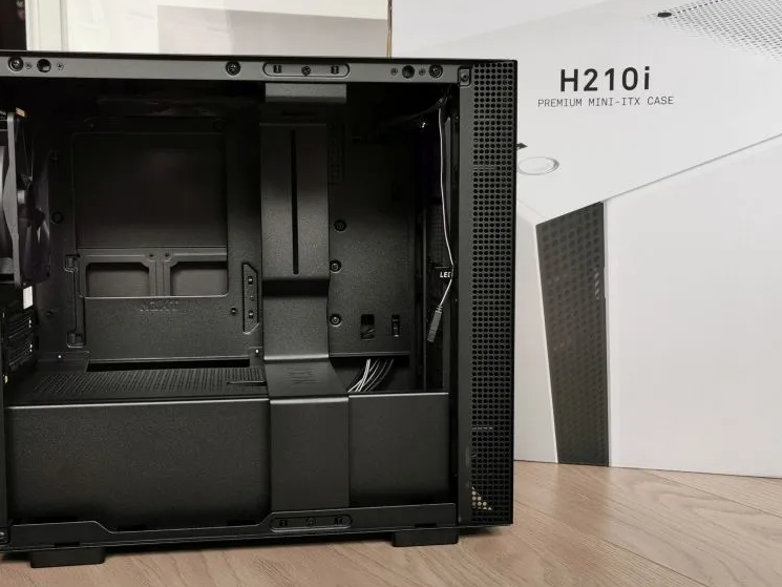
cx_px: 385
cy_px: 312
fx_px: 994
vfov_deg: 32.9
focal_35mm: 44
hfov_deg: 42.9
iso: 50
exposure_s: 1/102
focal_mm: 5.56
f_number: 1.6
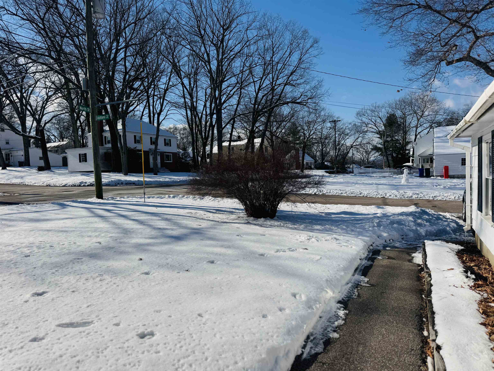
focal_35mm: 24
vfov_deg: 56.8
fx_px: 343
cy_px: 186
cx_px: 247
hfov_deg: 71.6
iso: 80
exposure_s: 1/12346
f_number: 1.78
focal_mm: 6.76
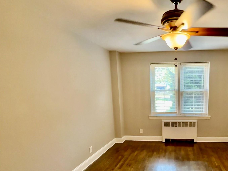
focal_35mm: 21
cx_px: 169
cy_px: 115
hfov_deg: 73.8
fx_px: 138
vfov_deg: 61.8
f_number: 2.2
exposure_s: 1/120
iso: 500
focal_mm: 2.22
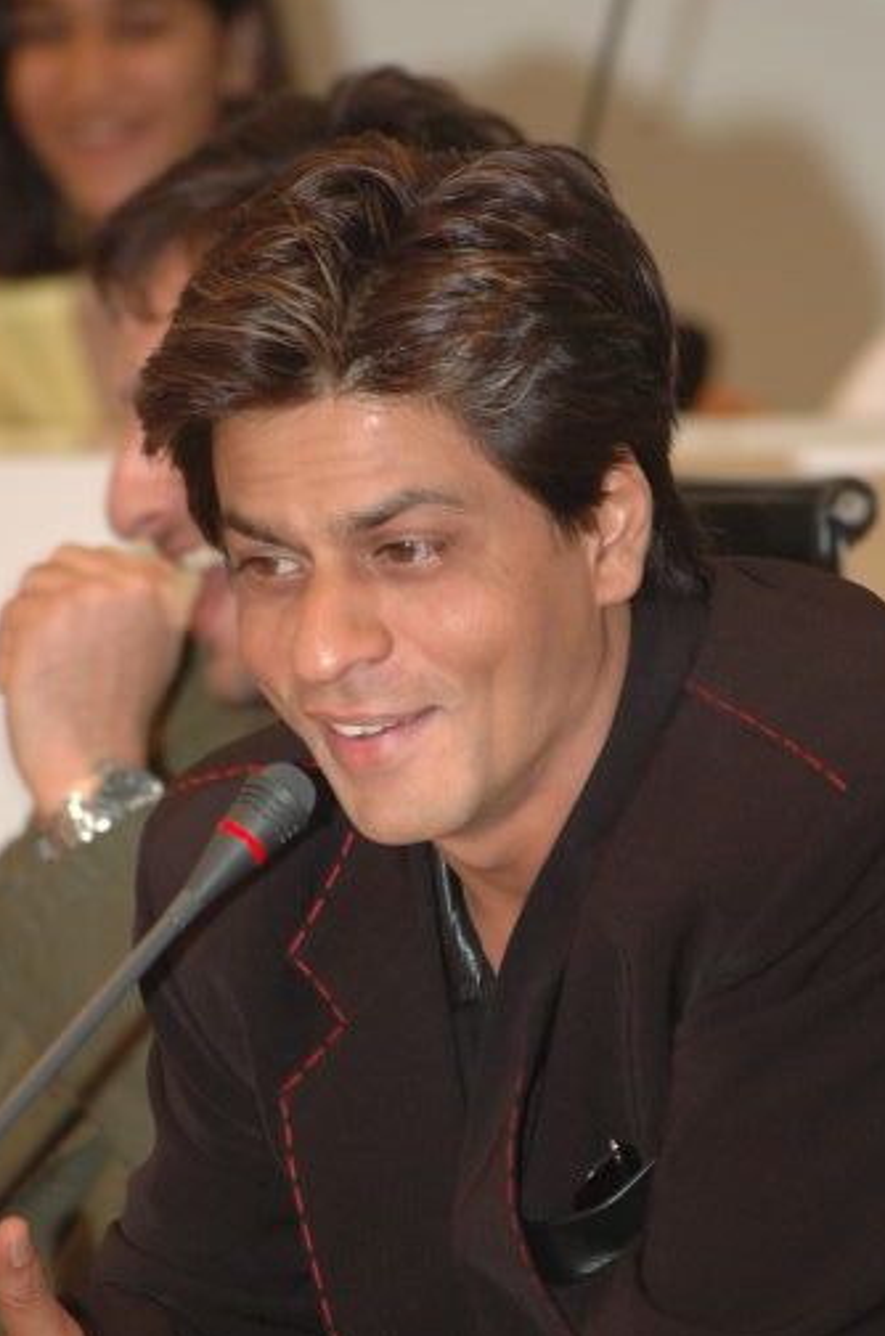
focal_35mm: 357
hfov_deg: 3.8
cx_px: 461
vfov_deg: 5.8
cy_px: 748
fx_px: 13218
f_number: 5.6
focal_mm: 200
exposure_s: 1/60
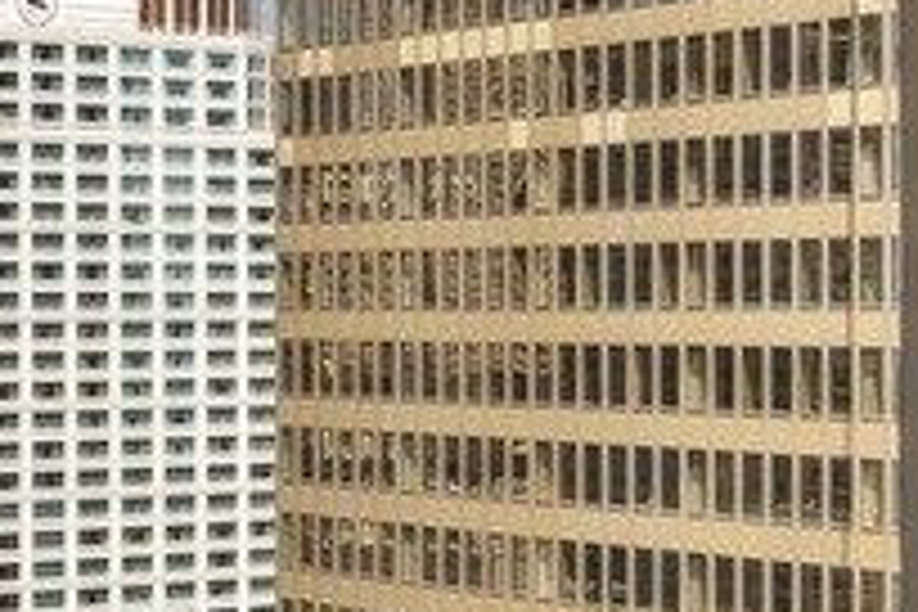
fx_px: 2830
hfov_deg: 17.6
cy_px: 266
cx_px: 1102
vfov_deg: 12.3
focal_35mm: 111
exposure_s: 1/20
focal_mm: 14
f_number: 9.5
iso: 200
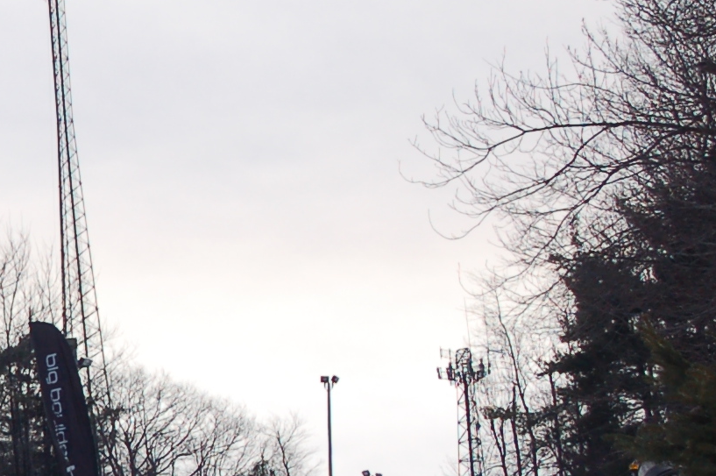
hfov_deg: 6.7
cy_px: 450
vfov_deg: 4.5
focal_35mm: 304
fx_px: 6037
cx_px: -458
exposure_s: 1/1600
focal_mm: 55
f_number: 6.3
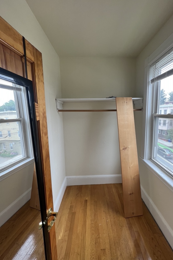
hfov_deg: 81.0
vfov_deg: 104.2
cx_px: 94
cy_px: 129
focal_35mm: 14
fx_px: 101
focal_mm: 1.57
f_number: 1.8
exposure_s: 1/99
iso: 32
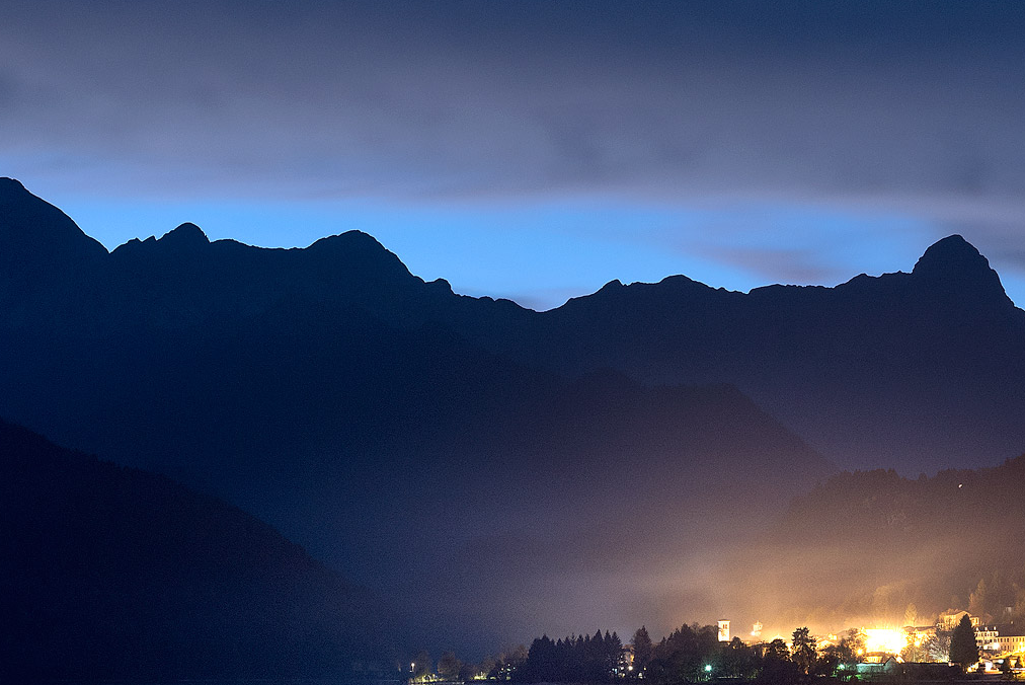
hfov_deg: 24.2
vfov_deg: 16.2
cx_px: 763
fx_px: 2364
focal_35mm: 83
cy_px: 670
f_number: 9
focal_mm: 42
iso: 400
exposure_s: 30
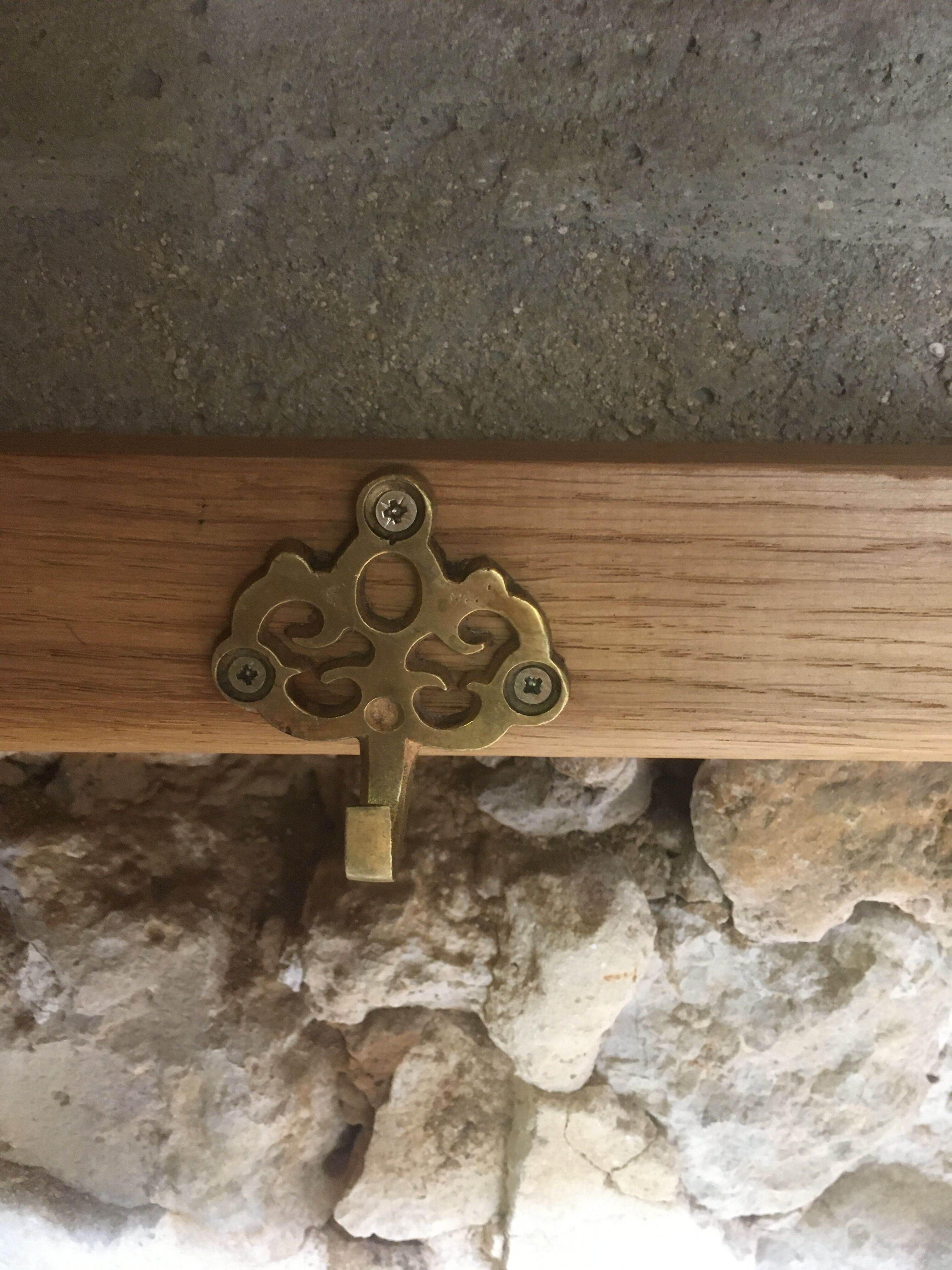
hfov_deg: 48.2
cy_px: 635
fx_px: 1063
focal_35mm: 29
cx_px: 476
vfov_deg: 61.7
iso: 200
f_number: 2.2
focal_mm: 4.15
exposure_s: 1/25
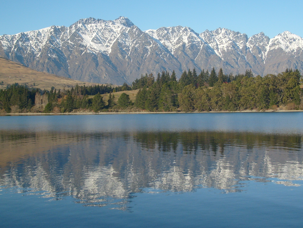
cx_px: 169
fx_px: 560
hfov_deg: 30.2
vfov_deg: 22.9
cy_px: 95
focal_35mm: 64
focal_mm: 8.7
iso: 80
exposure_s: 1/180
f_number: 8.4
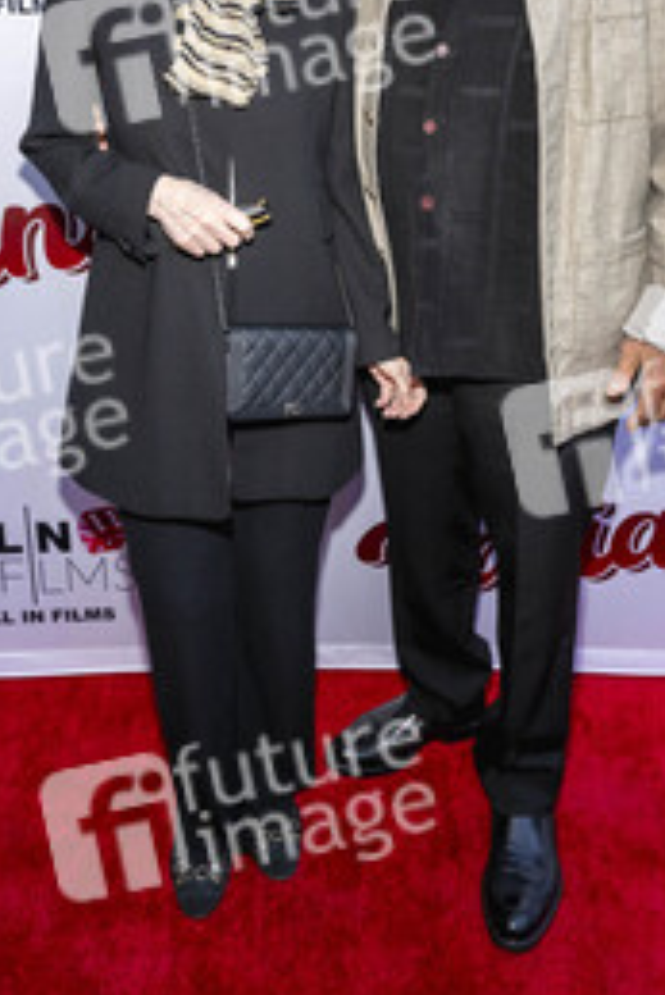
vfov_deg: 49.5
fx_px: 1024
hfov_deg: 36.0
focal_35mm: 37
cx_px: 350
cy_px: 234
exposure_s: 1/200
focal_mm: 24
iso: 400
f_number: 5.6
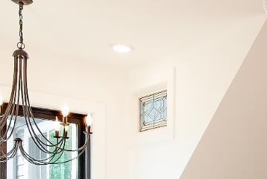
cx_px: 285
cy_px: 210
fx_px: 468
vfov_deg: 20.3
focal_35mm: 63
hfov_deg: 29.1
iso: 400
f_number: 5
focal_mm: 10
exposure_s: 1/1000
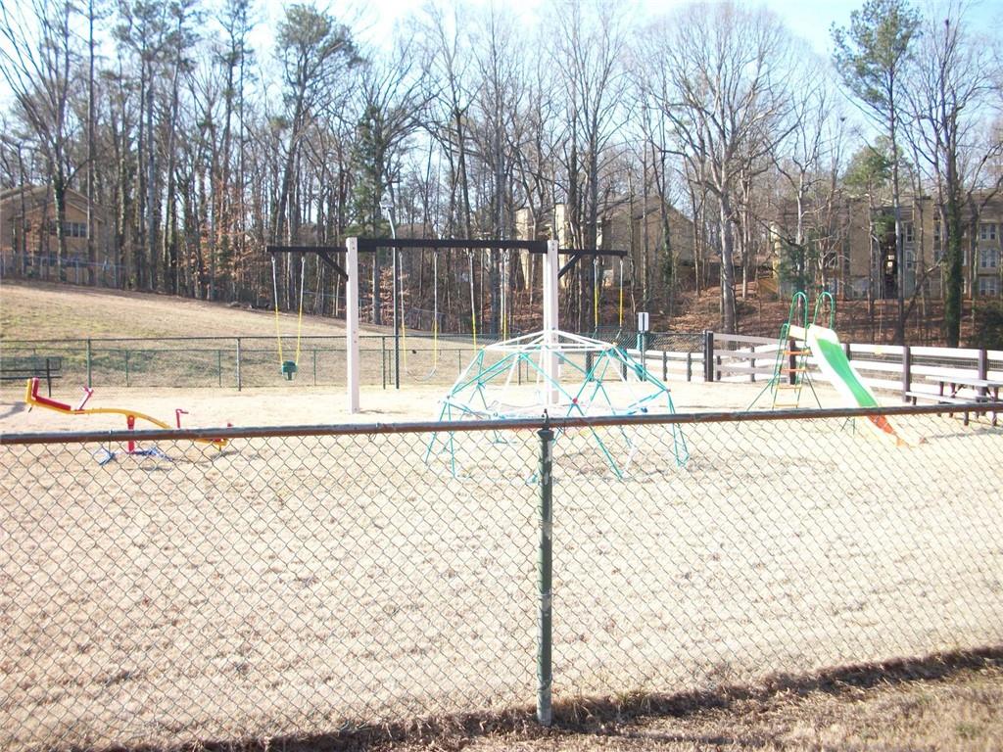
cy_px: 376
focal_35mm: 35
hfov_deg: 52.6
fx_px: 1014
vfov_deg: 40.7
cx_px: 502
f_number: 3.1
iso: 80
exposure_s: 1/250
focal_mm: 6.3
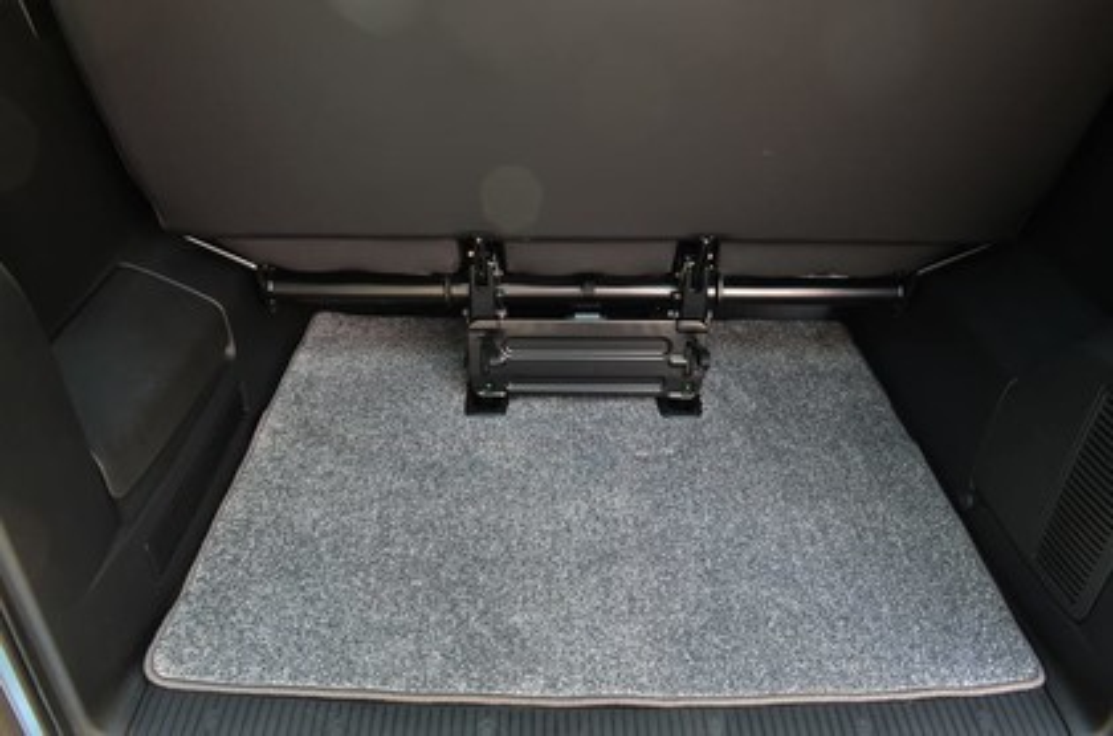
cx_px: 556
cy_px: 368
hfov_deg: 67.5
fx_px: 833
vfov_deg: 47.7
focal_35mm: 27
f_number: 8
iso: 400
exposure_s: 1/20
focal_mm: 18
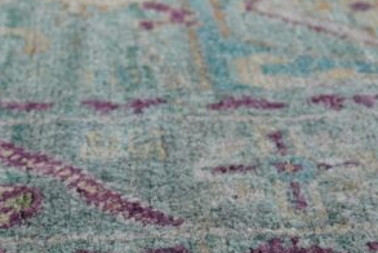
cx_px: 123
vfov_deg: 14.8
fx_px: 967
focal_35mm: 92
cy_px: 197
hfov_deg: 22.0
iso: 500
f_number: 5
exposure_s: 1/160
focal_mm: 30
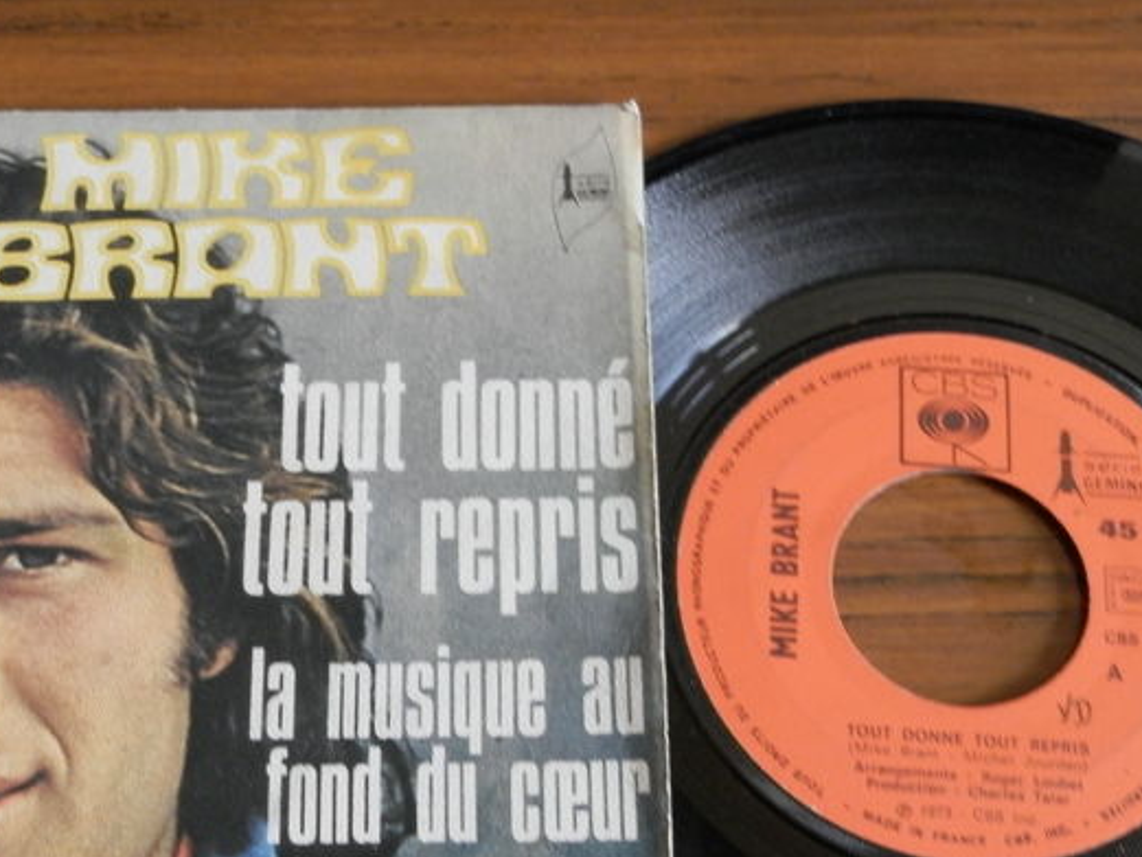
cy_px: 697
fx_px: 1584
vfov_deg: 29.5
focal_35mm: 48
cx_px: 434
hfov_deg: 39.4
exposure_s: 1/15
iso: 200
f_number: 3.1
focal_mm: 4.5
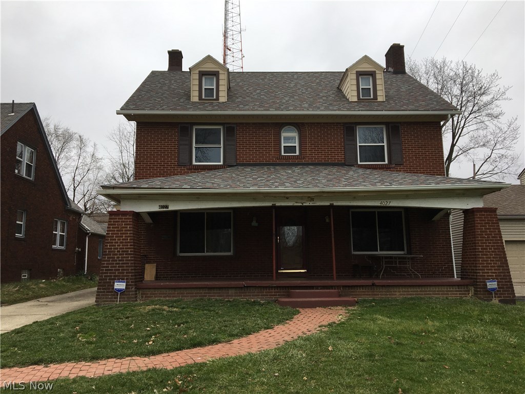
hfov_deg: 61.7
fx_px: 440
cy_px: 197
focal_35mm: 29
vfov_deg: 48.2
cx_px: 262
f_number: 2.2
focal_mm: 4.15
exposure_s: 1/452
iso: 25
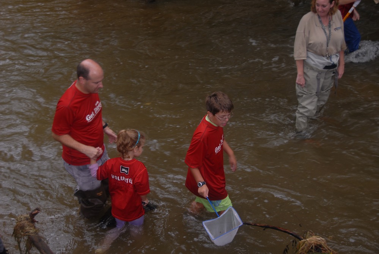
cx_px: 190
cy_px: 127
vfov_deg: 25.1
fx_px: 569
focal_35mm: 54
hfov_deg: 36.8
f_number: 4.2
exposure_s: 1/60
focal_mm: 36
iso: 100
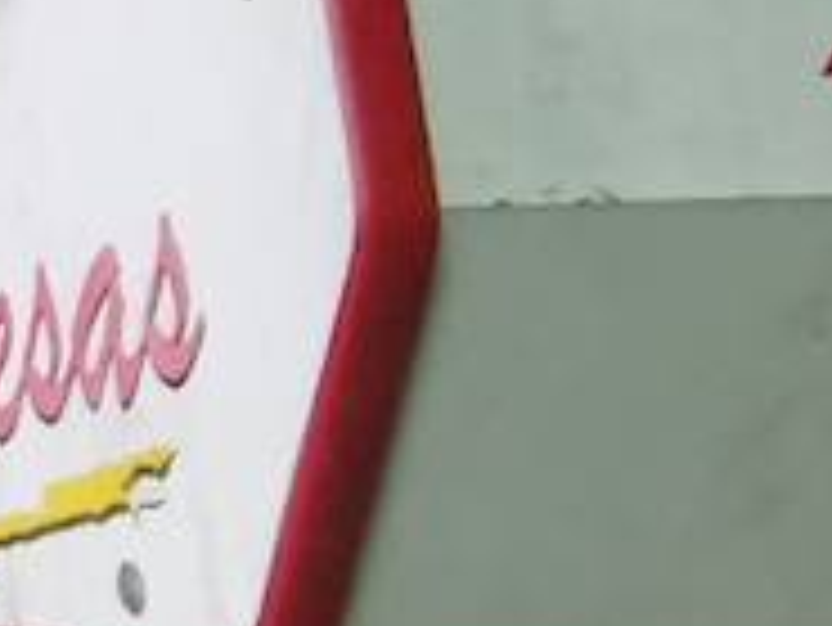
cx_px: -1394
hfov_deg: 12.3
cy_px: -387
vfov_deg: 12.6
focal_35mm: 110
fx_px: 2646
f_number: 2.2
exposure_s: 1/25
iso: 800
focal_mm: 2.26
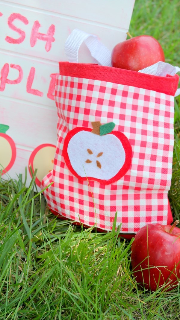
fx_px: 620
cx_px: 98
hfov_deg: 16.5
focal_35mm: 73
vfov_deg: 29.0
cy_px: 160
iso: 100
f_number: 5.6
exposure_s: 1/160
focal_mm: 45
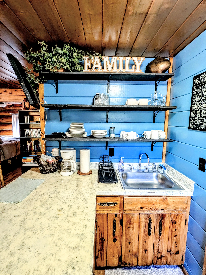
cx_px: 103
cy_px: 138
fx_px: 127
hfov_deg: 78.1
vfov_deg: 94.5
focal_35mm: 16
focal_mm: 2.35
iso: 241
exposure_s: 1/23.8
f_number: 2.2
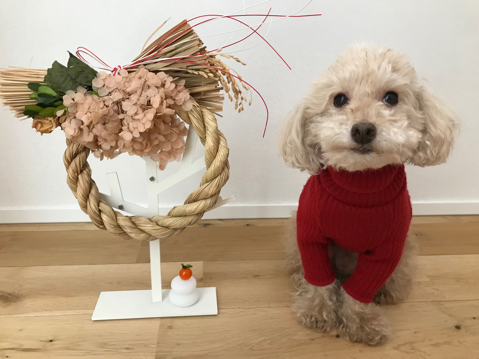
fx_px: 387
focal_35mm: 28
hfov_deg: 63.4
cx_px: 240
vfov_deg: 49.7
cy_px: 180
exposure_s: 1/20
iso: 40
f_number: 1.8
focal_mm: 3.99
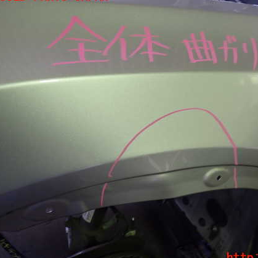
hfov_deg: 43.0
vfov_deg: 43.9
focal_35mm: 38
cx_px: 181
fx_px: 320
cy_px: 127
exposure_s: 1/30
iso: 200
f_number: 2.3
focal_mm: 5.4
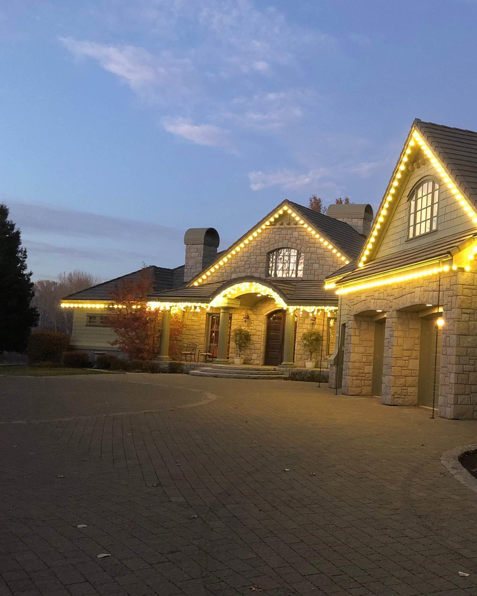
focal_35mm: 41
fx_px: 724
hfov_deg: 34.2
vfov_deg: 44.8
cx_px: 443
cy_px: 303
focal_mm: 3.99
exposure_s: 1/4
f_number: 1.8
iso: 125
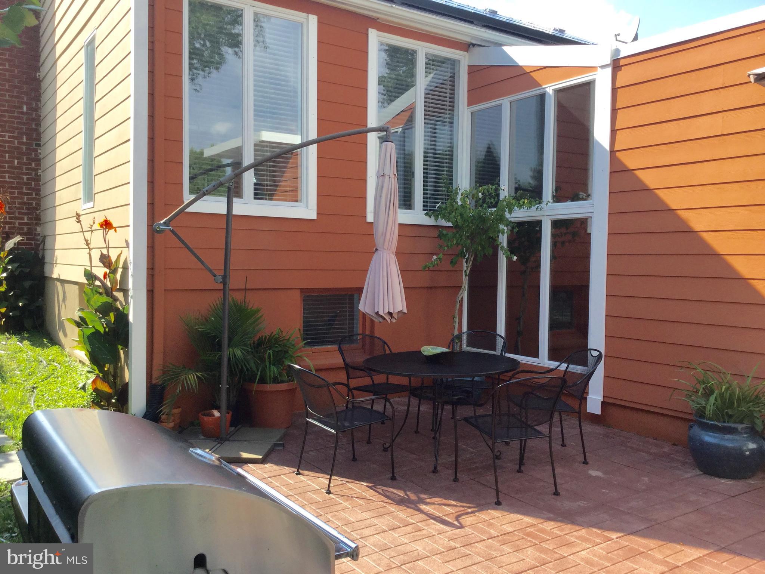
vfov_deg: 45.4
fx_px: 685
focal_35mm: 31
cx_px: 382
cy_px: 287
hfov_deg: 58.4
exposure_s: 1/506
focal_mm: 3.3
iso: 25
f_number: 2.4
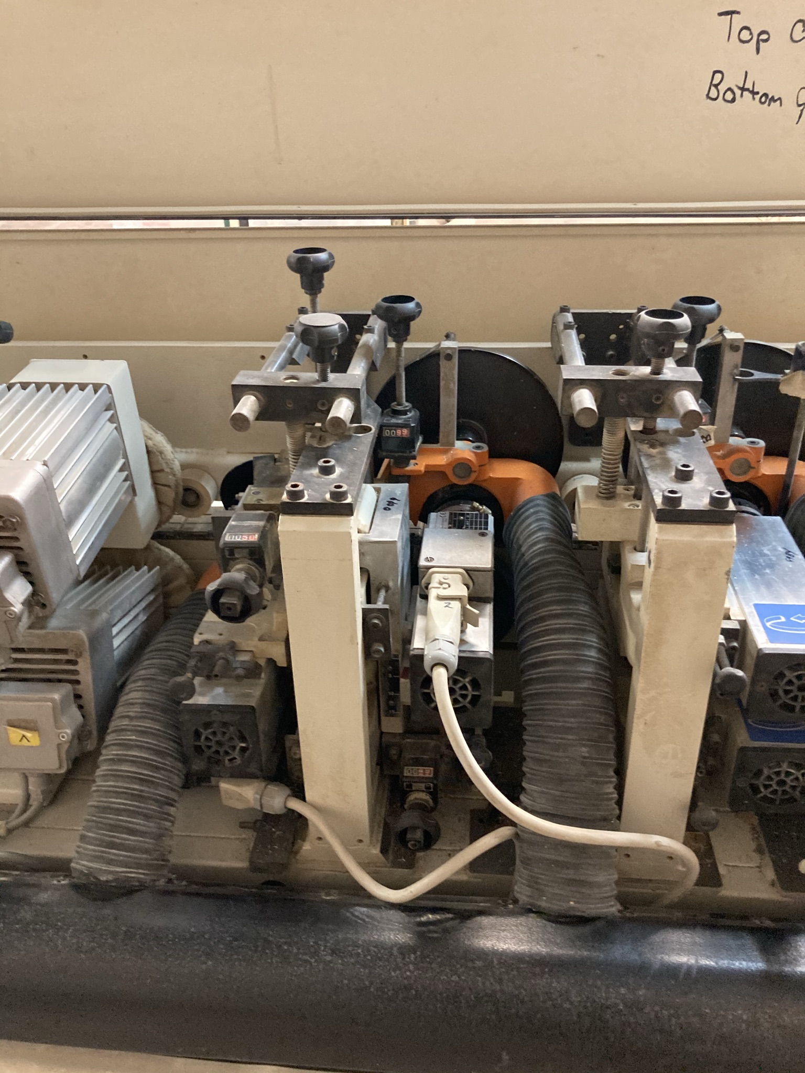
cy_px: 536
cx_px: 402
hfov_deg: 49.7
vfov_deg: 63.4
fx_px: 868
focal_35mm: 28
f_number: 1.8
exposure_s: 1/30
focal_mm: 3.99
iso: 400
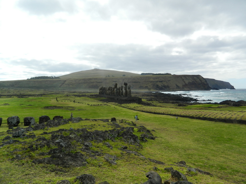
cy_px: 92
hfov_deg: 69.4
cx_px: 123
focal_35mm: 25
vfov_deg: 54.9
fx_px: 178
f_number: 8.7
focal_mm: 4.5
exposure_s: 1/160
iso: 80
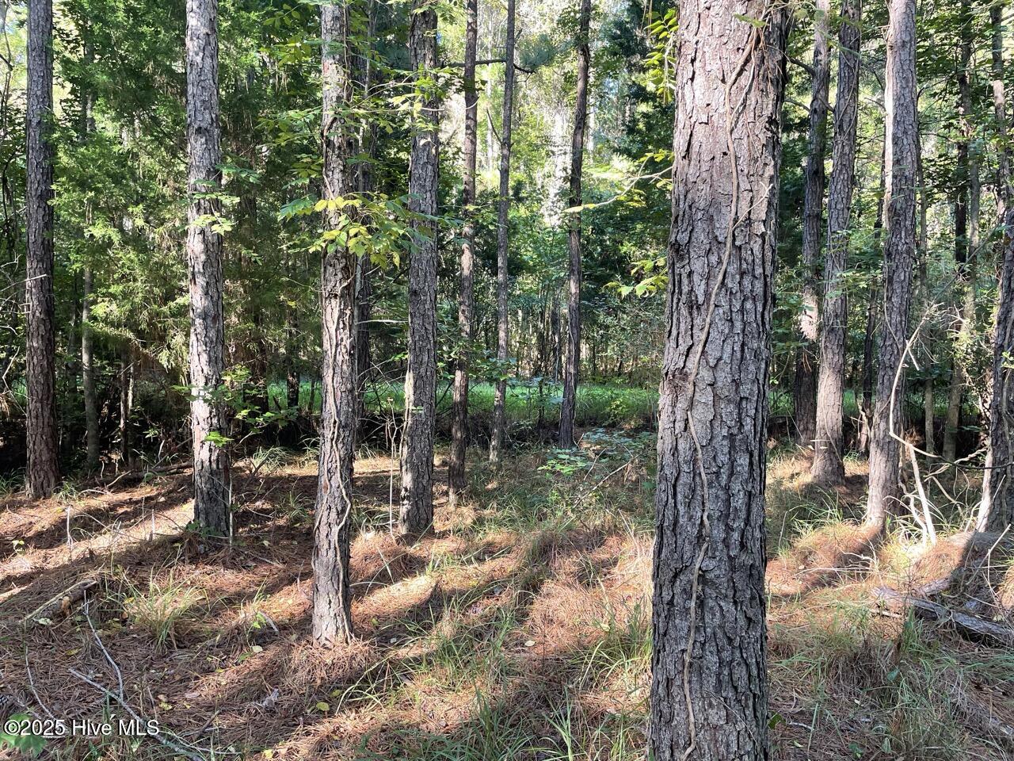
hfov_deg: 67.3
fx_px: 762
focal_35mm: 26
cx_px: 507
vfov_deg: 53.1
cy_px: 380
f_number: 1.6
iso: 80
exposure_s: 1/121
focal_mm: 4.2
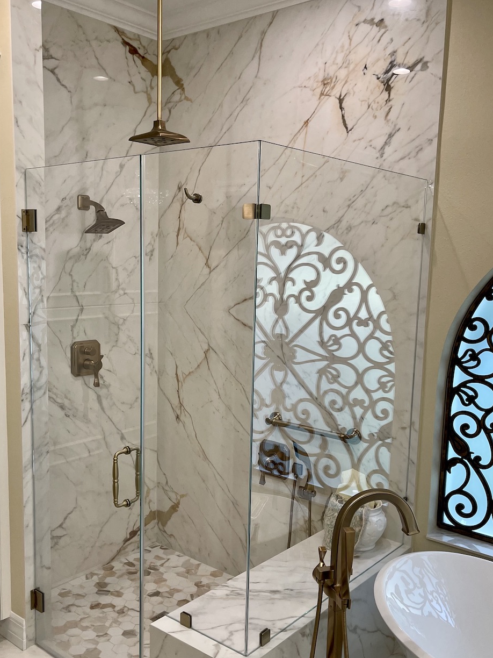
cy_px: 352
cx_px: 222
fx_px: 646
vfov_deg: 53.9
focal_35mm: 34
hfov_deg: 41.7
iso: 100
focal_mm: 5.1
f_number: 1.6
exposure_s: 1/120
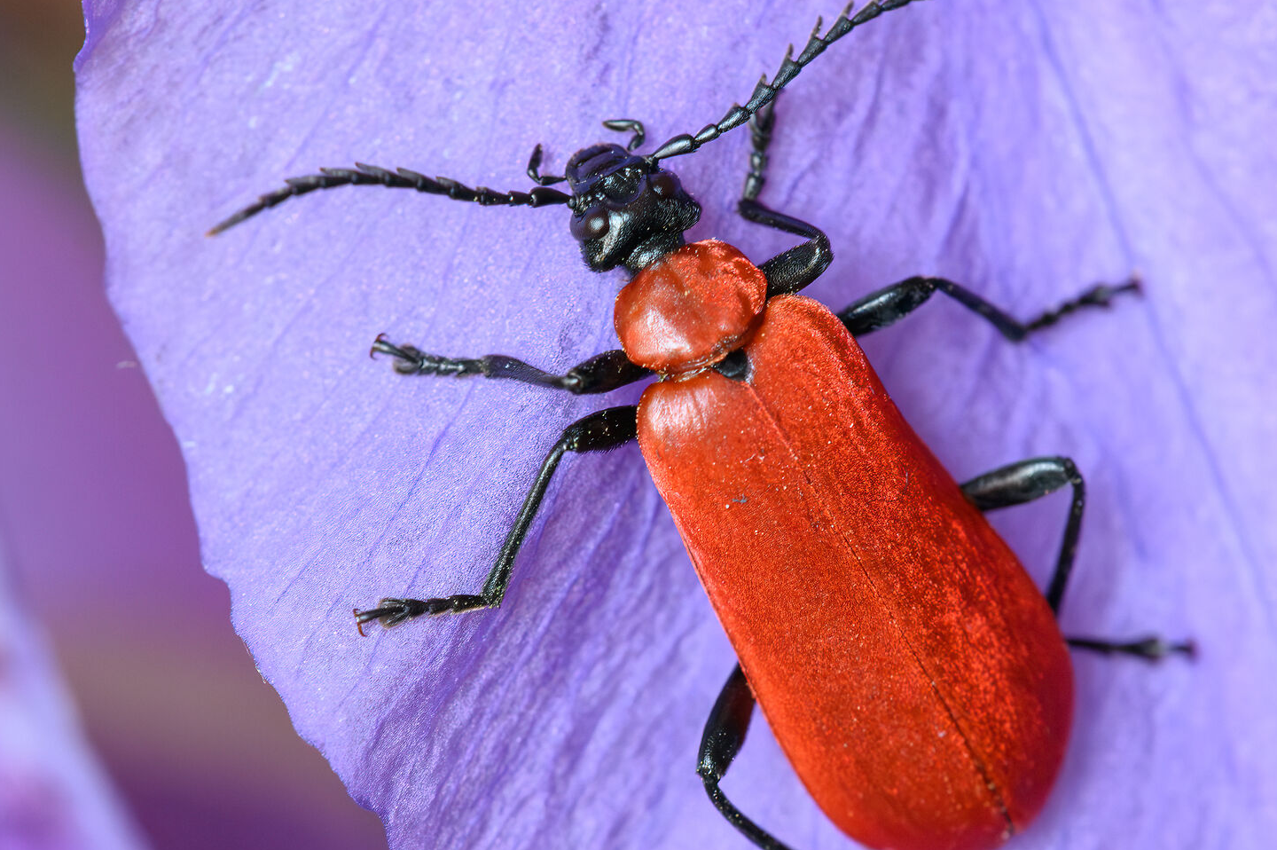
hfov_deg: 6.9
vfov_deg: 4.6
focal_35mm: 300
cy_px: 498
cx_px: 566
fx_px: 10634
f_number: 13
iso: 7200
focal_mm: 180
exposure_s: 1/60
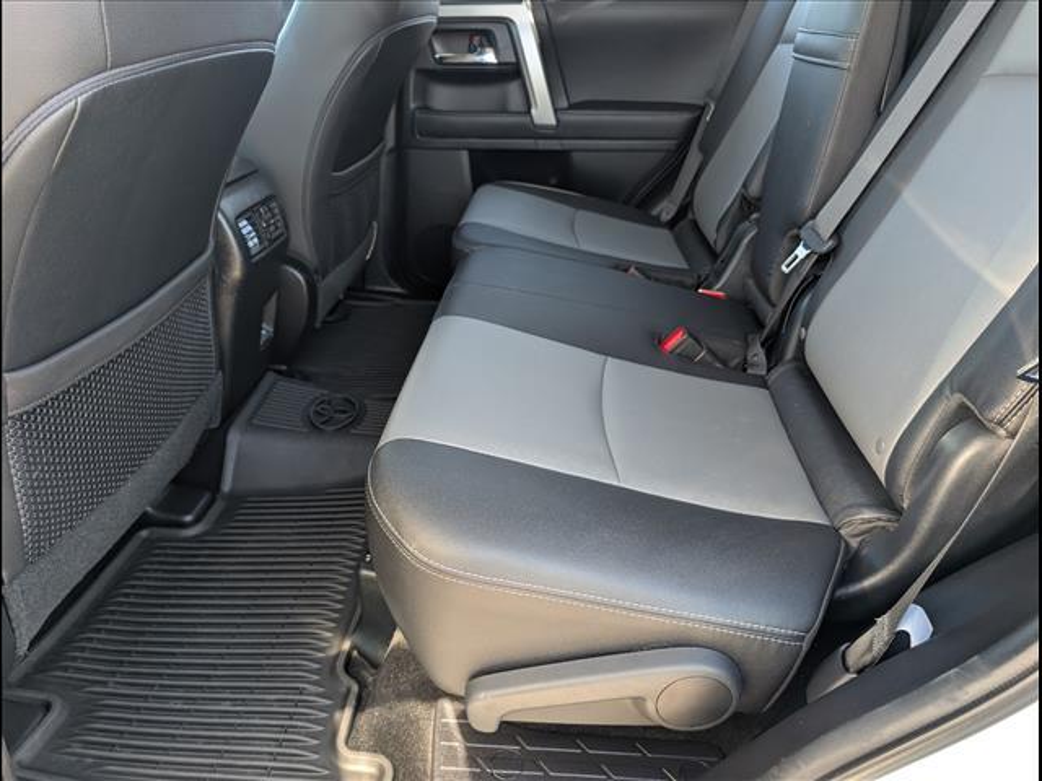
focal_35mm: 24
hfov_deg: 71.6
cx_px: 521
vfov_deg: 56.8
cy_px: 390
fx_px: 722
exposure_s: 1/244
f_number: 1.68
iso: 335
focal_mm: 6.9
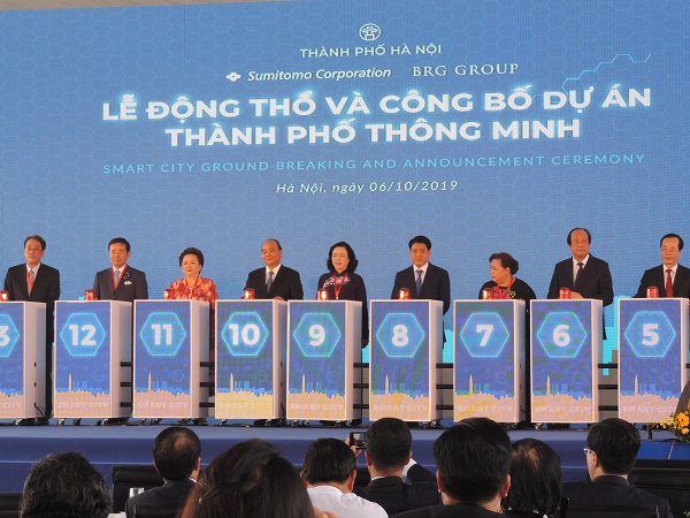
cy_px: 259
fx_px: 2093
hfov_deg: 18.7
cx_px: 345
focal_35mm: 105
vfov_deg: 14.1
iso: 160
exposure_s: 1/100
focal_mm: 18.7
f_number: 4.2
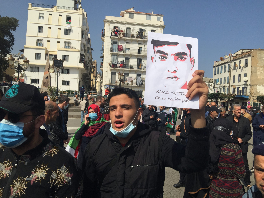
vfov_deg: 48.2
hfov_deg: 61.7
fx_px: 221
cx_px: 132
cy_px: 99
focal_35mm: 29
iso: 32
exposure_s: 1/4950
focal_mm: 4.15
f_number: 2.2
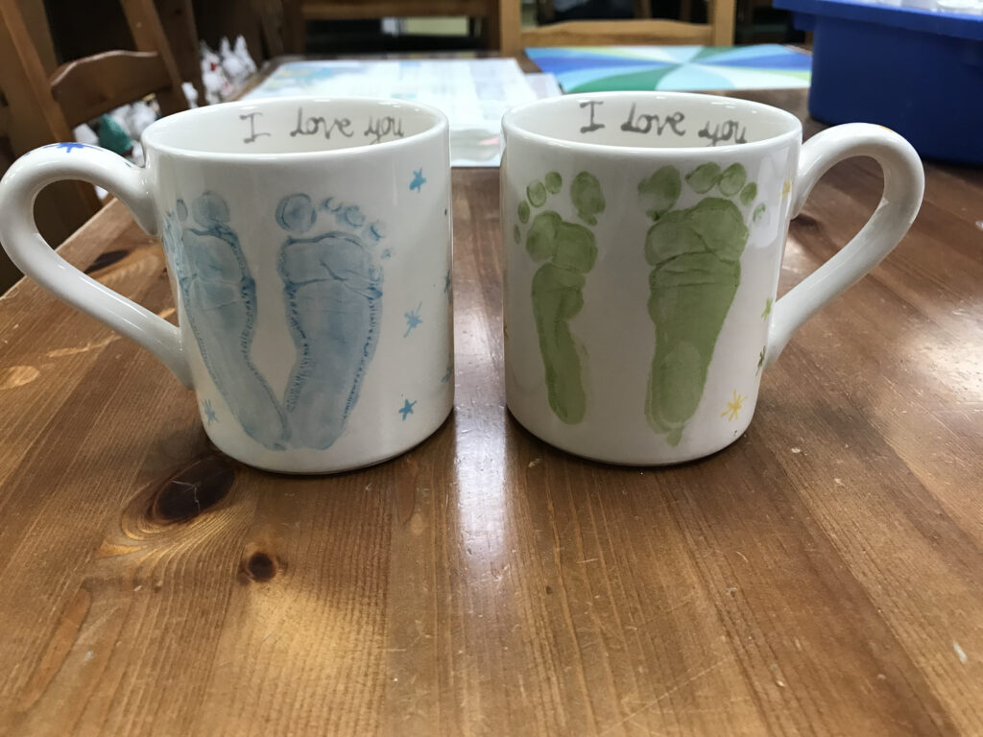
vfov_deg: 49.7
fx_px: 795
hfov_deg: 63.4
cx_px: 492
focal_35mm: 28
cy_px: 368
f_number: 1.8
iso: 40
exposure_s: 1/33
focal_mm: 3.99
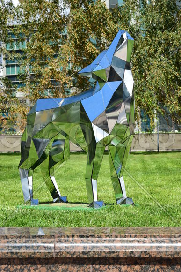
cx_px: 90
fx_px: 701
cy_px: 136
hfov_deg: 14.7
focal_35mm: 93
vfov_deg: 21.9
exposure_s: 1/250
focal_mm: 62
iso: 100
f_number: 9
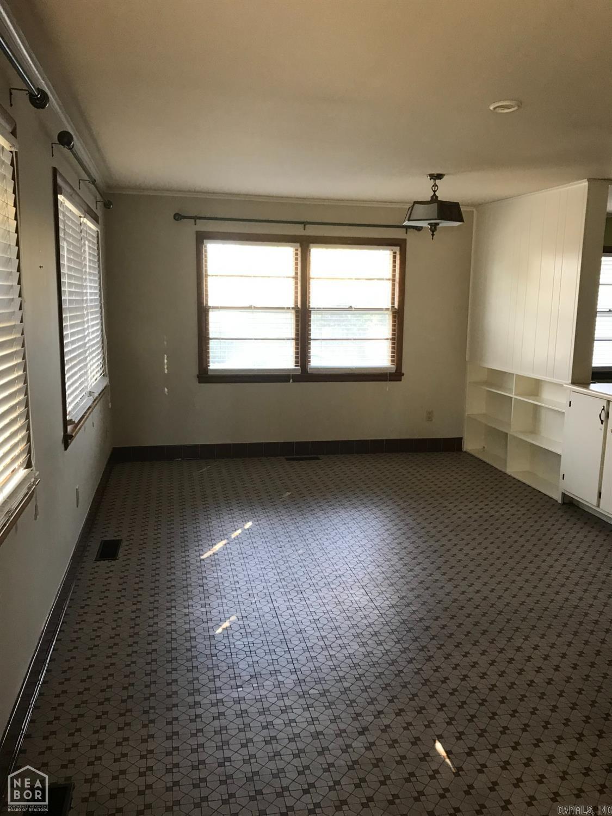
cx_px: 306
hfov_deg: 49.7
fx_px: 660
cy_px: 408
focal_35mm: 28
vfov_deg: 63.4
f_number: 1.8
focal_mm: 3.99
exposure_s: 1/30
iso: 32
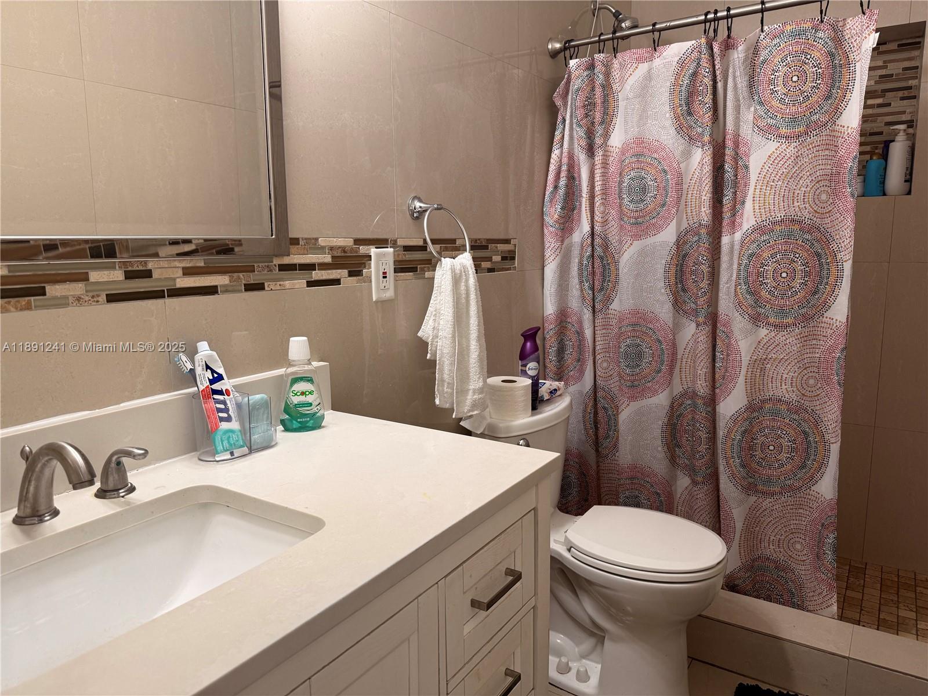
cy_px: 348
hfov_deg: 71.6
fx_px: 643
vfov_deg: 56.8
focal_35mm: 24
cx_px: 464
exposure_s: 1/60
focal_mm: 6.76
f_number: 1.78
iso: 125
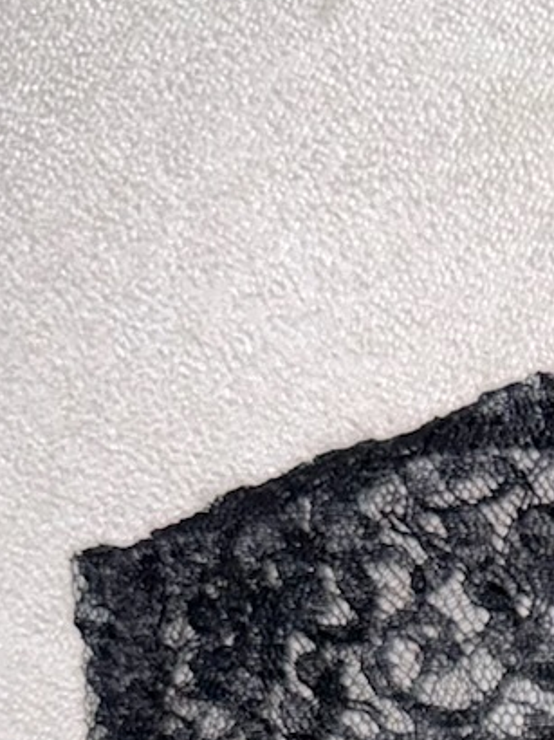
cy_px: 1142
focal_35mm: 120
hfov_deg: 10.9
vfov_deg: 15.1
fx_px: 2563
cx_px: 1220
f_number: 1.78
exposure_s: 1/51
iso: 100
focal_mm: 6.76
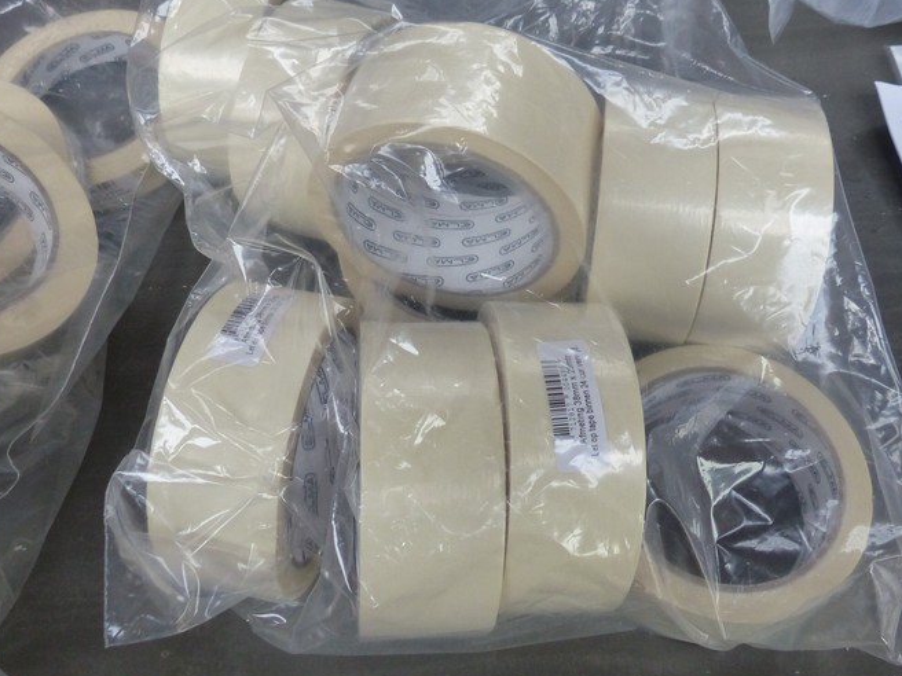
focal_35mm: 32
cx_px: 473
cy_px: 293
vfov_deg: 44.1
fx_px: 834
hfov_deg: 56.8
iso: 400
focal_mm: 4.5
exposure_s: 1/250
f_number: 2.8
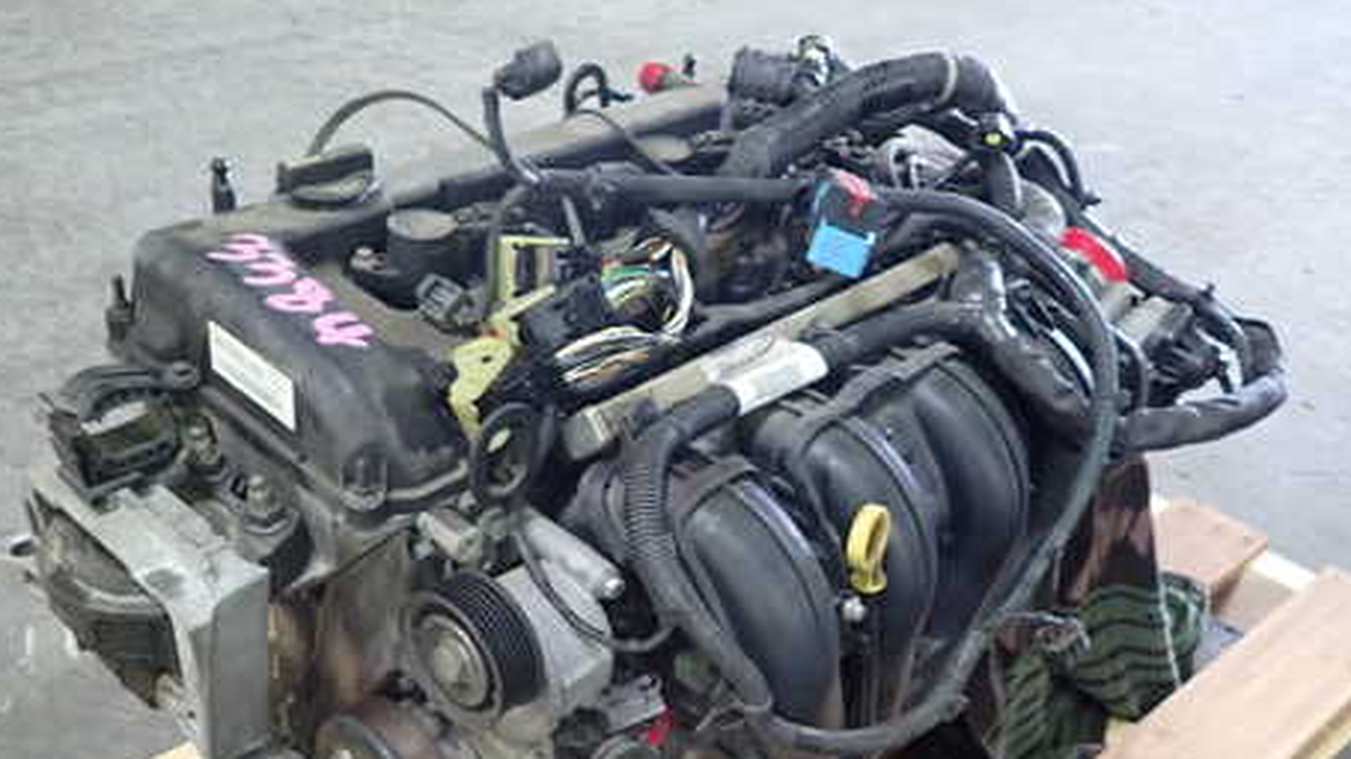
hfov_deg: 55.3
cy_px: 586
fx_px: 1289
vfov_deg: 32.1
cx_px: 684
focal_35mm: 36
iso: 400
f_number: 2
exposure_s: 1/30
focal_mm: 4.5
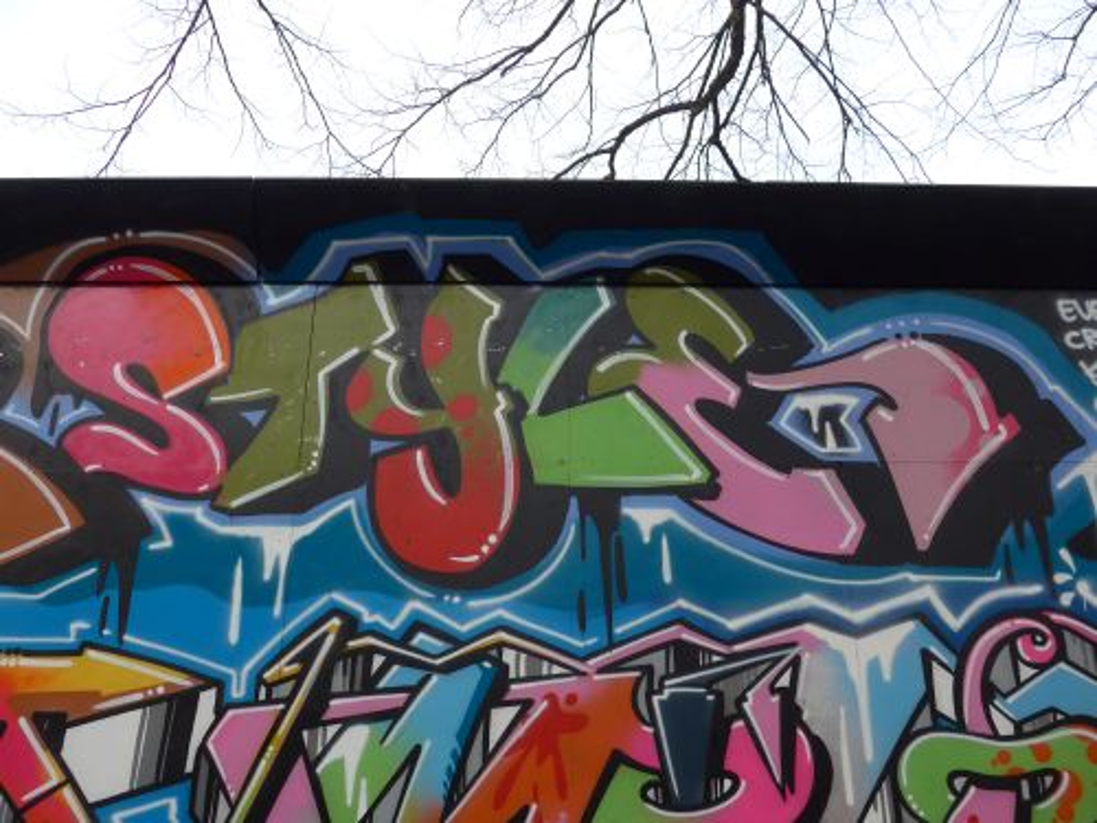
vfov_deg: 48.2
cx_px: 548
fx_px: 919
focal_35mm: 29
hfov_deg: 61.7
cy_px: 412
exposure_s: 1/400
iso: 80
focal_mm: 6
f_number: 2.8
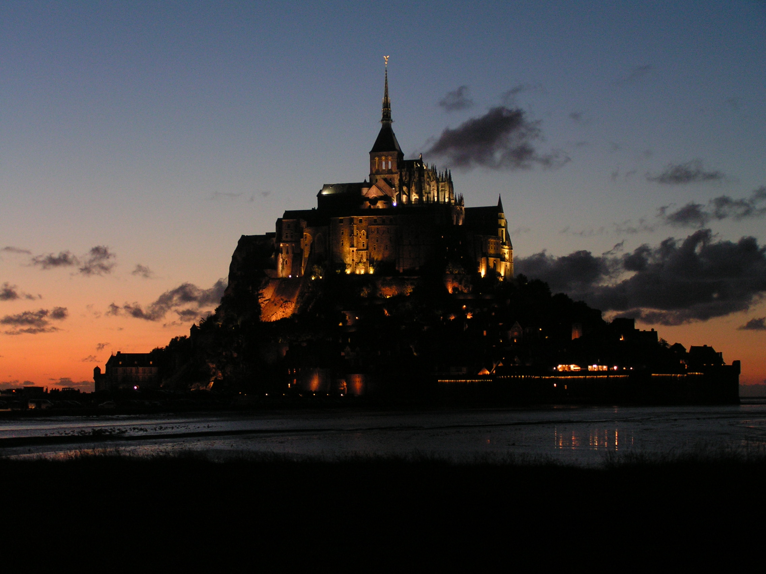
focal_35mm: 80
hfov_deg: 24.4
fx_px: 1770
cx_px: 383
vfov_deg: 18.4
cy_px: 287
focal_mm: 13.4
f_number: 3.2
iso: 100
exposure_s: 1/3
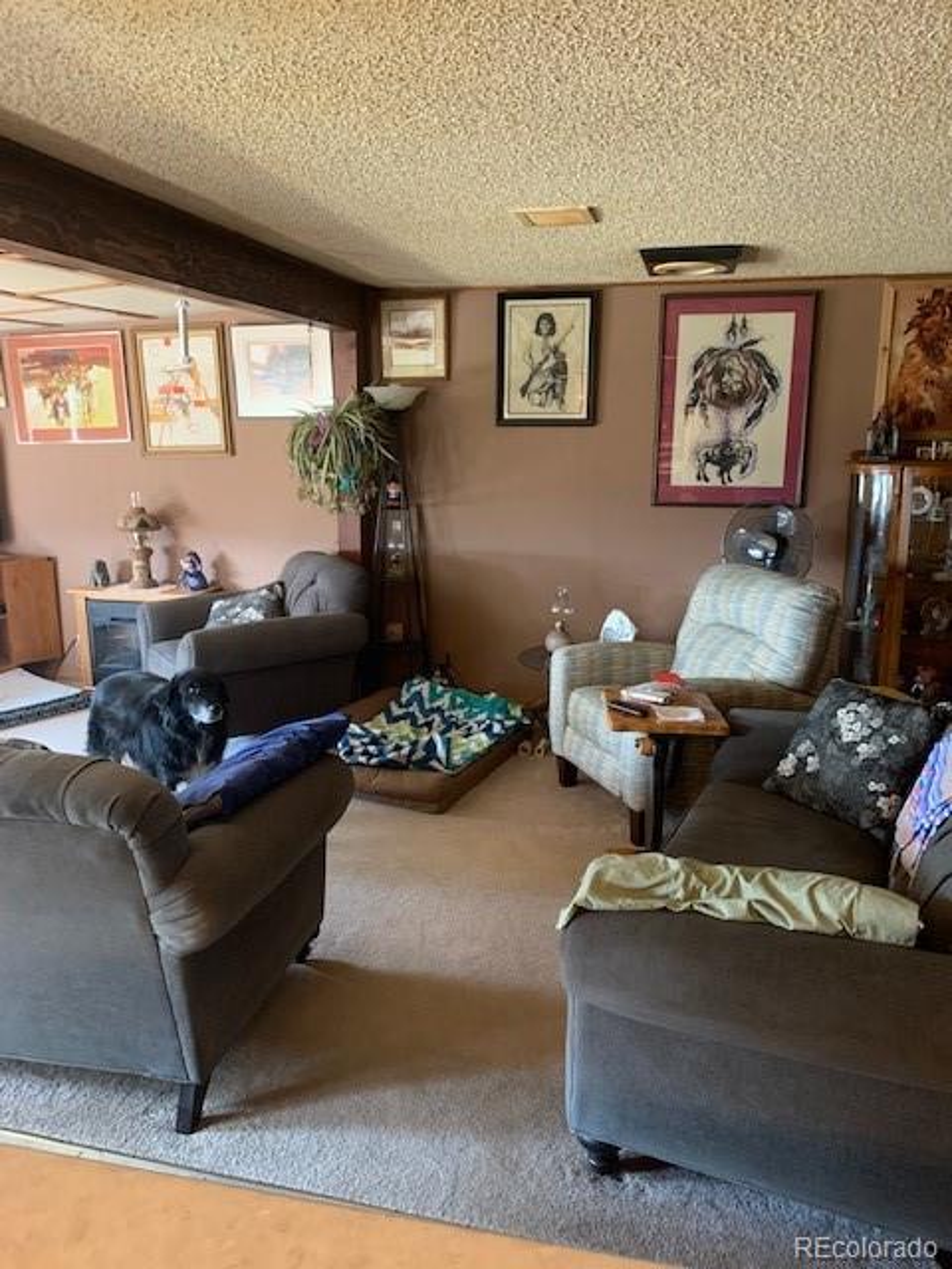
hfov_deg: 53.1
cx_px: 476
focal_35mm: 26
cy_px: 634
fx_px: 953
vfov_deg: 67.3
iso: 400
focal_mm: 4.25
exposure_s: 1/40
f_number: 1.8
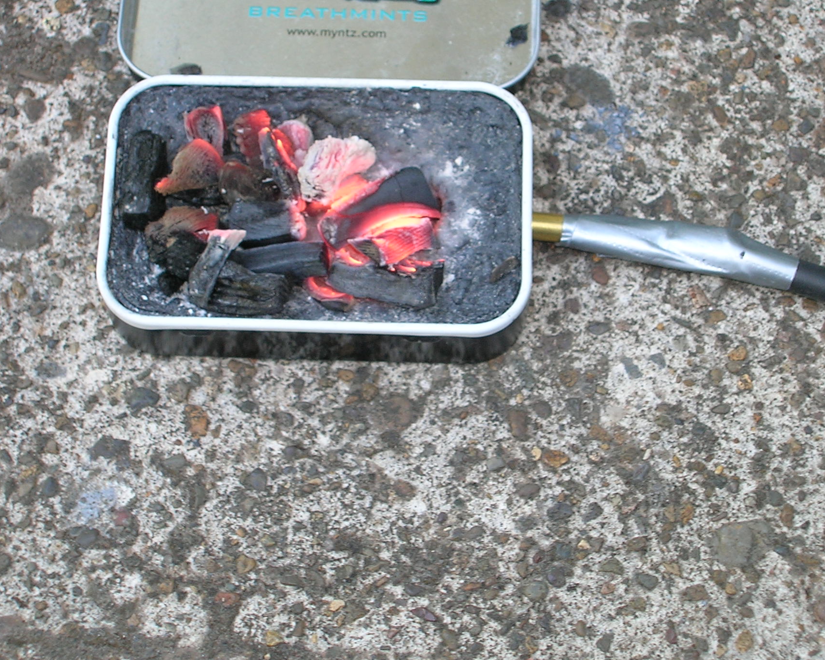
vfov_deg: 16.9
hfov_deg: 21.0
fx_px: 2222
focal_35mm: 91
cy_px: 307
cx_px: 462
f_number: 3.9
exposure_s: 1/30
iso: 50
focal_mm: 11.7
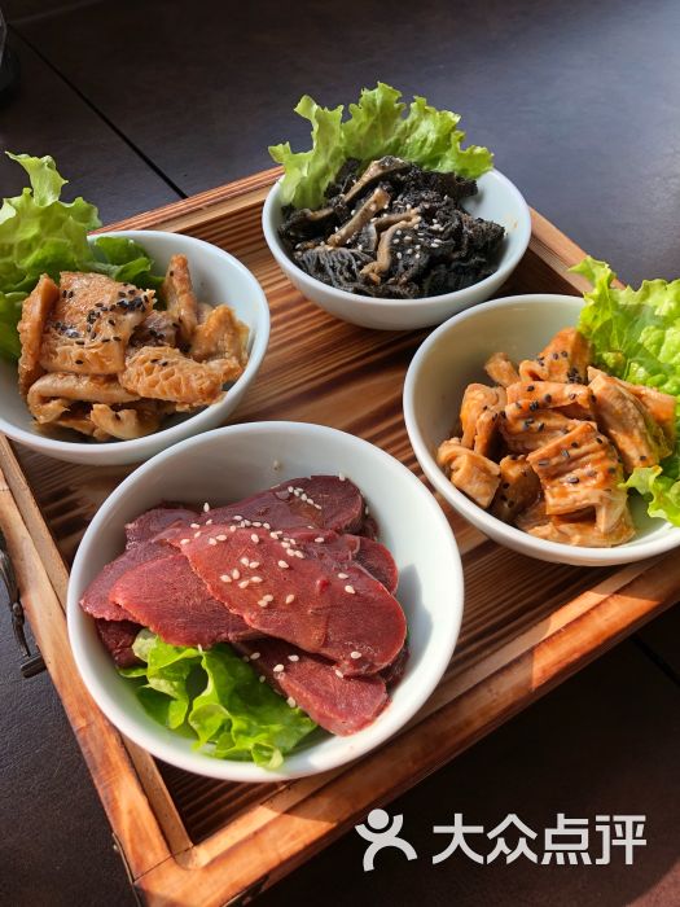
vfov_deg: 63.4
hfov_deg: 49.7
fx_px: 733
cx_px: 340
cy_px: 454
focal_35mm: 28
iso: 20
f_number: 1.8
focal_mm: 4
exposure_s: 1/281
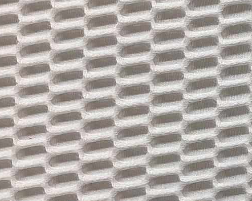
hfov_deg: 14.5
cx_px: 449
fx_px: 872
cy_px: 151
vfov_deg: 13.1
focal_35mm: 117
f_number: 2.4
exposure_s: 1/60
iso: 50
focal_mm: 3.3
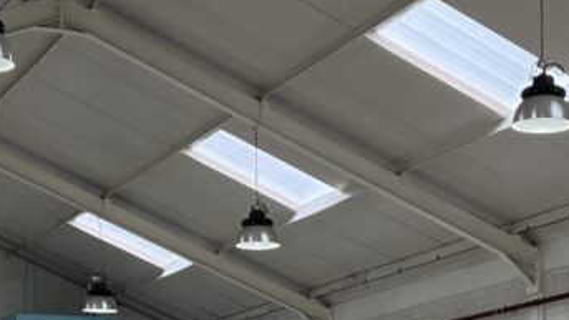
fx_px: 1660
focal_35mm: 110
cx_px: 353
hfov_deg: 19.4
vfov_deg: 10.7
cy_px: 428
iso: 64
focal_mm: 5.7
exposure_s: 1/166
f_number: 1.5
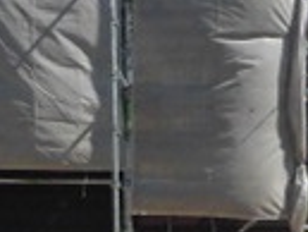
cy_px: 453
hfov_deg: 16.5
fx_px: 1060
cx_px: 185
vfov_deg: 11.3
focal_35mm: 119
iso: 100
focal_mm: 4.3
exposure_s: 1/200
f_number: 7.8
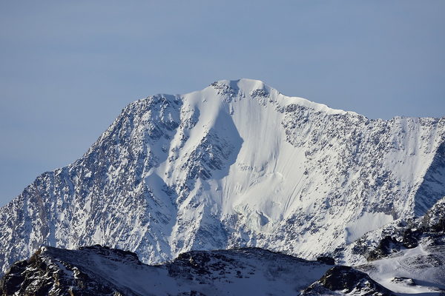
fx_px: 7416
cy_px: 148
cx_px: 222
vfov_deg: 2.3
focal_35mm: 600
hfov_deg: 3.4
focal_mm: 400
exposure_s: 1/3200
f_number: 7.1
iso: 800
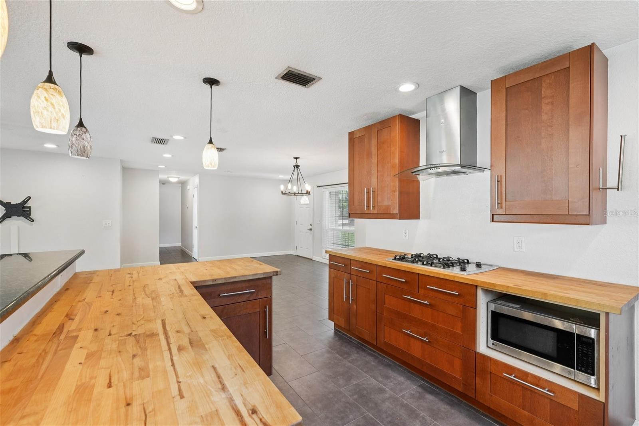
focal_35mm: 16
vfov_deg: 73.7
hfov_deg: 96.7
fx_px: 284
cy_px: 213
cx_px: 320
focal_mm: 16
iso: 800
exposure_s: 1/10
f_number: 8
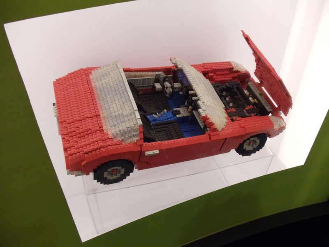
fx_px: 418
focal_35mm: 44
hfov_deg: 42.9
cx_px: 164
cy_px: 124
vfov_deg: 32.9
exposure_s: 1/50
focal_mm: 6
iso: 400
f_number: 3.5
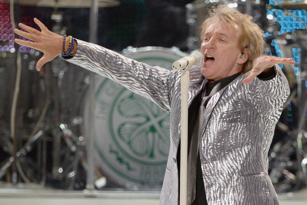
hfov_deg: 4.1
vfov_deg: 2.7
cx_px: 154
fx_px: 4262
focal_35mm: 500
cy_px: 102
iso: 3200
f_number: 4
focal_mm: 500
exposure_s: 1/1250
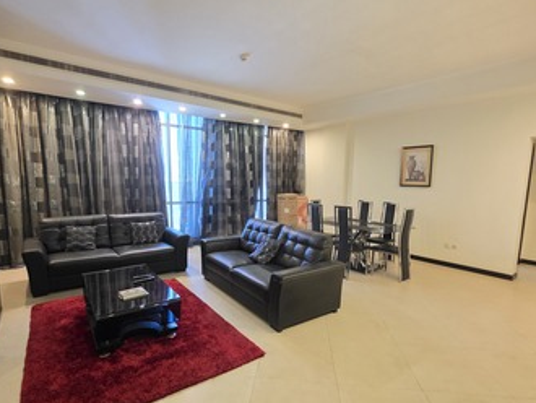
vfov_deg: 71.4
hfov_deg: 87.7
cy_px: 227
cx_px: 275
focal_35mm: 18
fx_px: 279
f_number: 1.9
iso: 1000
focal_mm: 2.2
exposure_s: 1/50
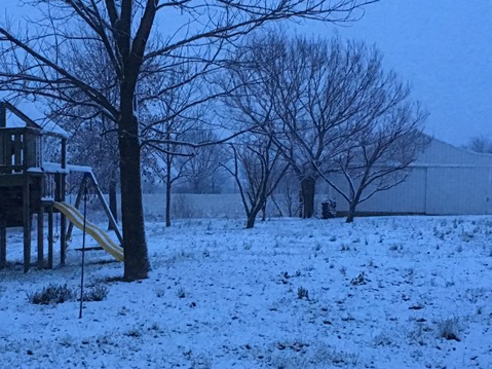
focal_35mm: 61
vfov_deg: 24.0
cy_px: 230
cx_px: 209
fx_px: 867
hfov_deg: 31.6
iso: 320
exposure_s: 1/15
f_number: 2.2
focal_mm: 4.15
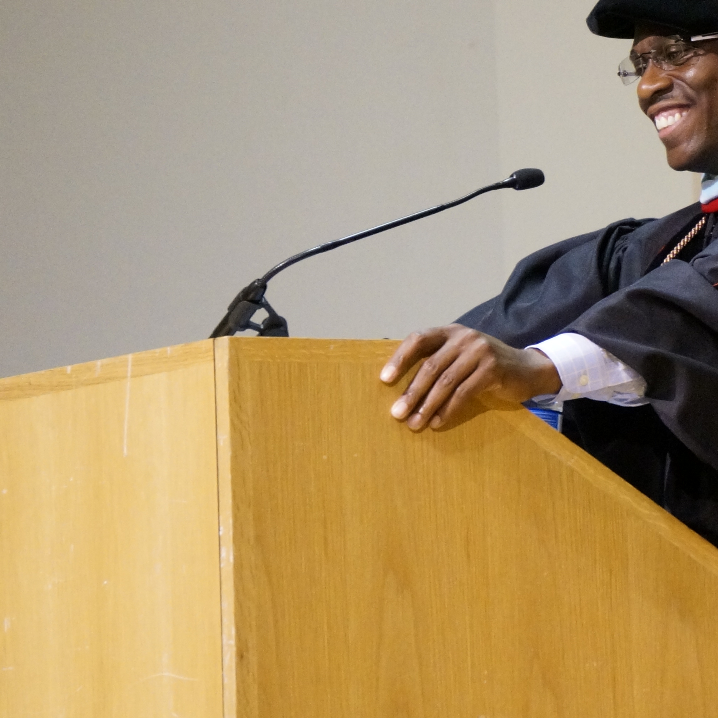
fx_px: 14174
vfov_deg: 2.9
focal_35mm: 604
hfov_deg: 2.9
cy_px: 289
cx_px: 675
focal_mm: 194
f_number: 6.3
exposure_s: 1/60
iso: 3200
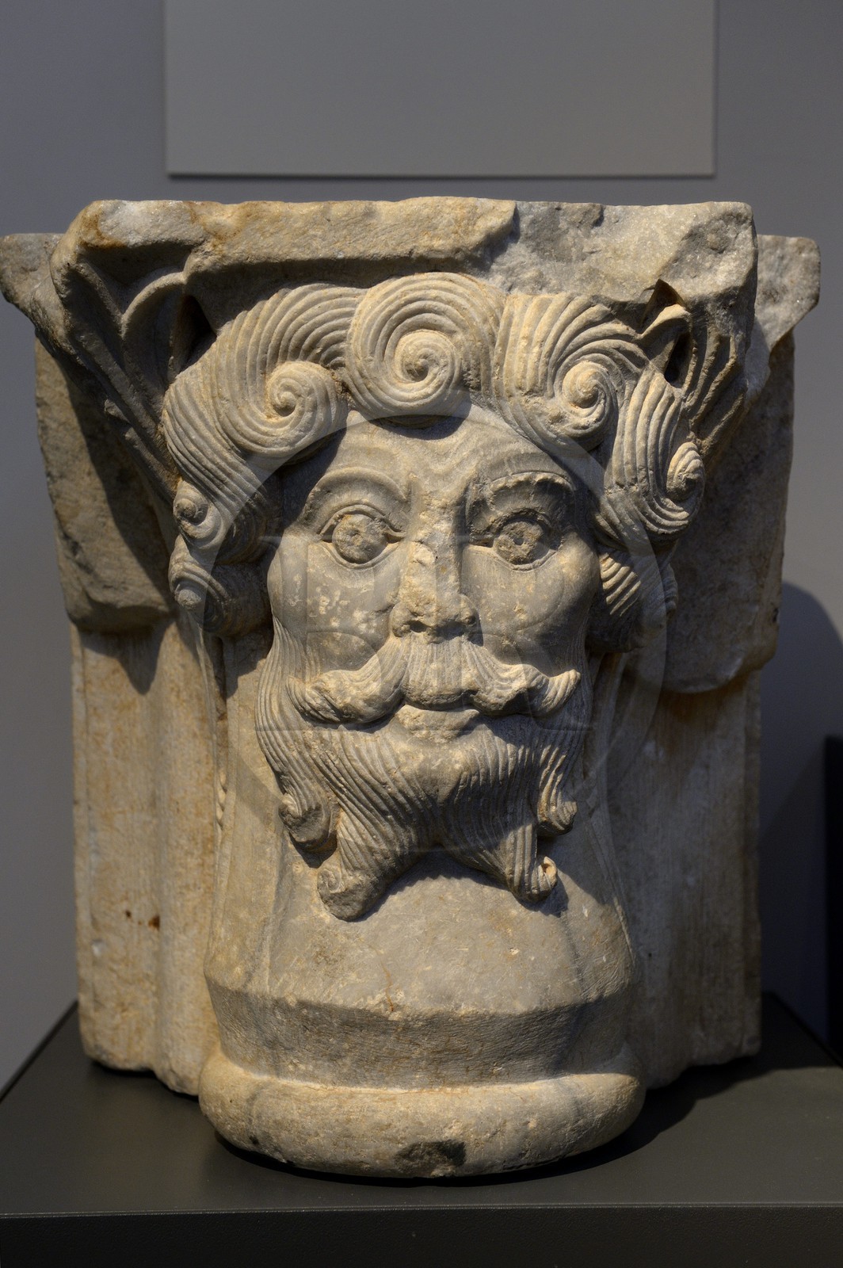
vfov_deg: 36.3
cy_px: 634
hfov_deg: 24.6
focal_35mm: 55
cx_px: 422
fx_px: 1935
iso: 1600
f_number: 5.6
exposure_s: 1/60
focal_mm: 55
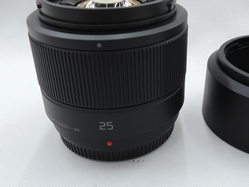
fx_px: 302
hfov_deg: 44.2
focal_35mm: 42
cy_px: 82
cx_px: 165
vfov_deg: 34.3
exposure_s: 1/30
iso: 90
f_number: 2.8
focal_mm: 5.1
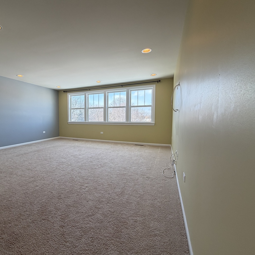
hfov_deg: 82.7
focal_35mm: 17
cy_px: 127
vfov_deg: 84.0
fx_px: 142
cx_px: 99
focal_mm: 2.22
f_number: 2.2
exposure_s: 1/120
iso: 80
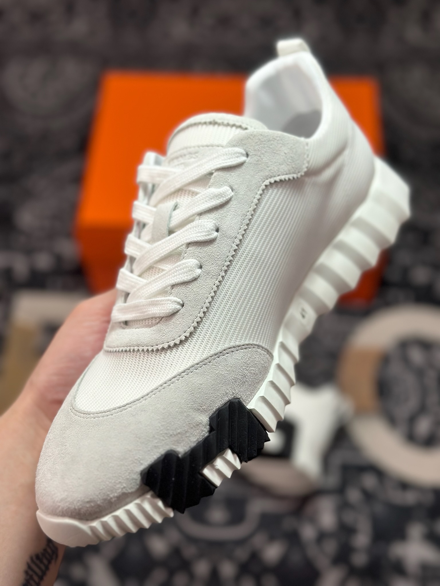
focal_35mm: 48
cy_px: 293
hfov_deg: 30.3
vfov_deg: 39.7
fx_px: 813
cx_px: 220
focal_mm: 6.86
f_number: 1.78
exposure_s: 1/1613
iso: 80
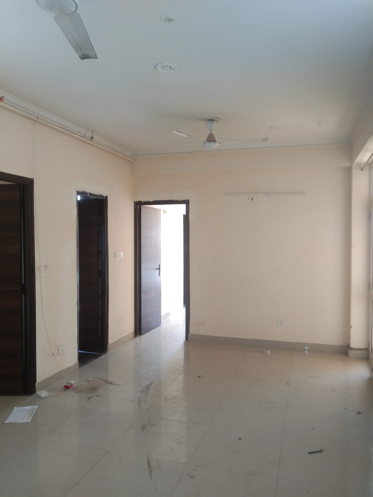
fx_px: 431
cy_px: 248
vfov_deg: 60.0
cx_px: 186
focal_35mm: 30
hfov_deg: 46.8
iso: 235
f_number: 2.2
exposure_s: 1/30
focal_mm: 3.65
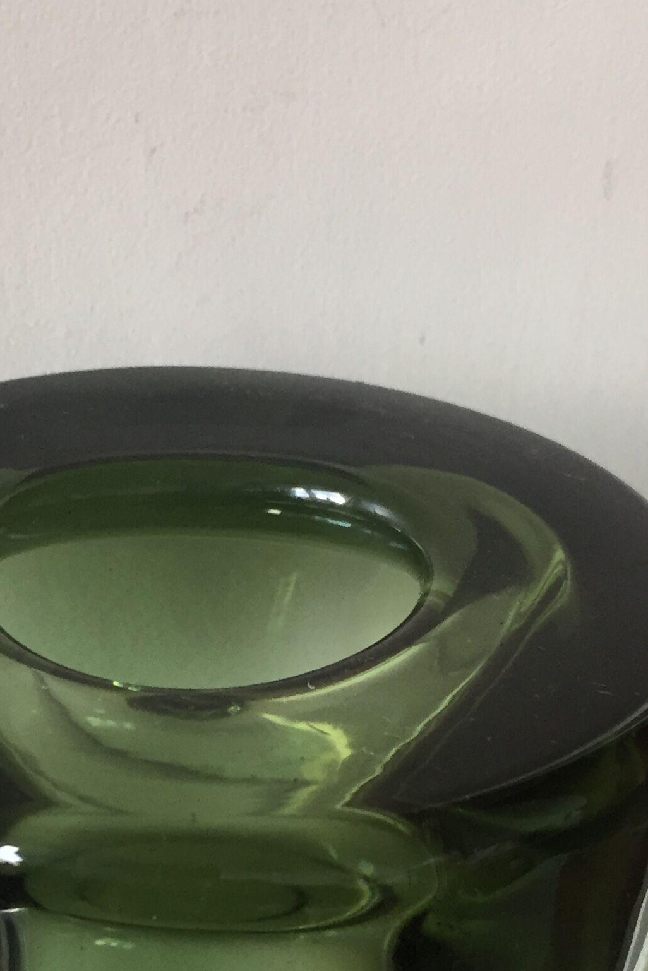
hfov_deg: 21.2
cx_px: 221
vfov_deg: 30.6
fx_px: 1727
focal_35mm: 64
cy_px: 780
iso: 125
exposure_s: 1/33
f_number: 2.2
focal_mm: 4.15
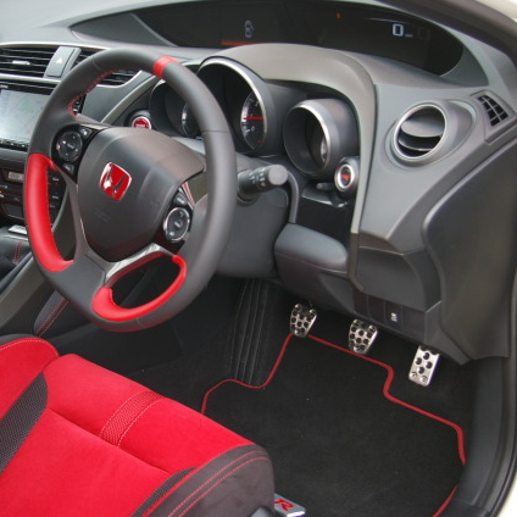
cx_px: 149
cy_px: 258
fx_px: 1008
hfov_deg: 28.5
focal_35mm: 60
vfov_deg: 28.8
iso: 200
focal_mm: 31
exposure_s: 1/60
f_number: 4
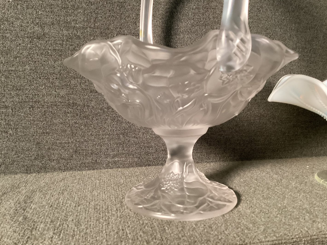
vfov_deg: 42.9
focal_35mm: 33
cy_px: 119
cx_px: 163
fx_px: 312
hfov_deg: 55.3
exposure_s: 1/40
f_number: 2.4
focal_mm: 3.3
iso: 400
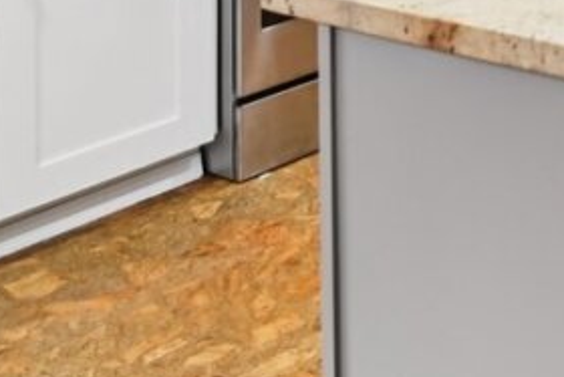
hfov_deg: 19.5
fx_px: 1254
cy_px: -364
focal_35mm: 80
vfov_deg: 14.4
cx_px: 995
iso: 1600
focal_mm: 16
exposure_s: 1/50
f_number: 5.6
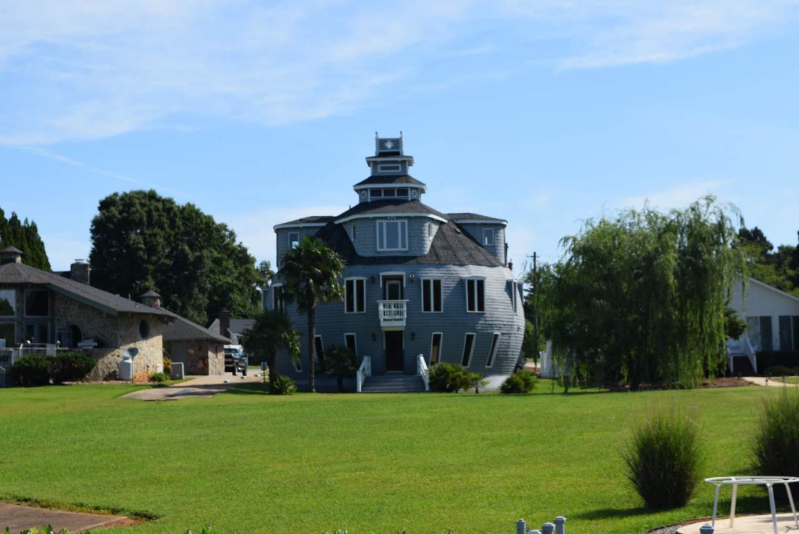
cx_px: 400
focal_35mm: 78
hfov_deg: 26.0
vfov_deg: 17.5
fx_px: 1733
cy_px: 267
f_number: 10
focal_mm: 52
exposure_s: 1/400
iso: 200
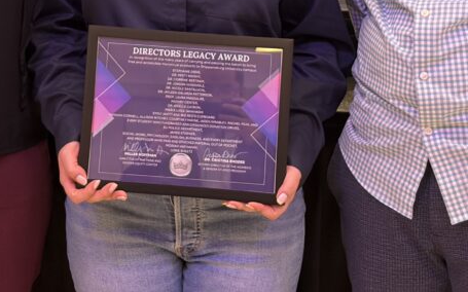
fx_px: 1581
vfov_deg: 10.3
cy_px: -102
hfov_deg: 16.8
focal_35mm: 124
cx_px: 139
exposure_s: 1/40
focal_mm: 5.96
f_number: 1.6
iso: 160
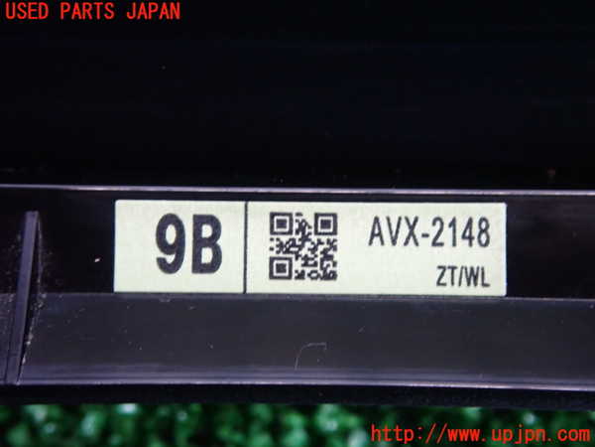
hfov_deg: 60.0
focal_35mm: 30
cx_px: 298
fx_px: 516
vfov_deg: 46.8
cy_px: 224
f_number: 4.9
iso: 800
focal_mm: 5.4
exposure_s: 1/25
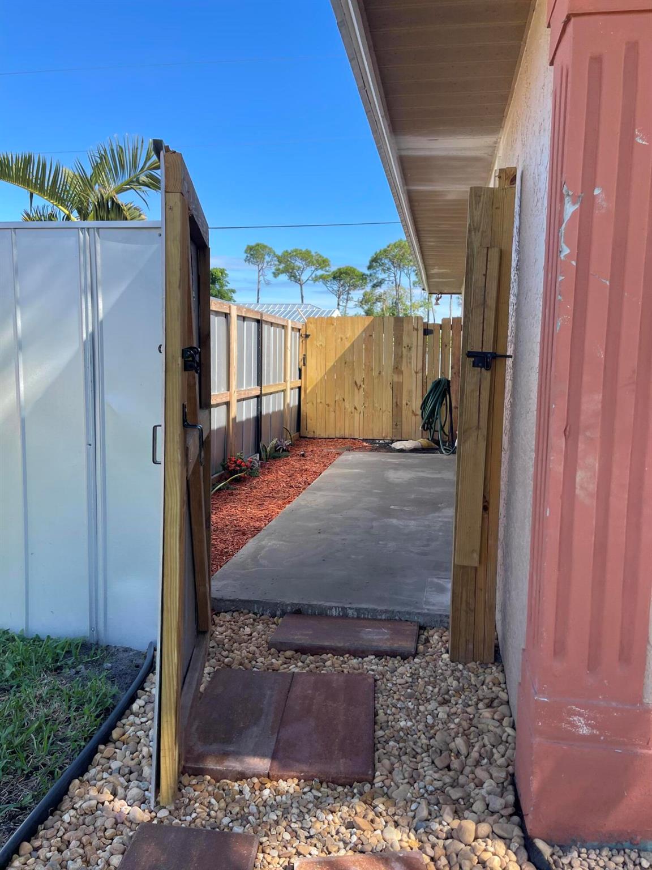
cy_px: 435
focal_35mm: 25
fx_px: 628
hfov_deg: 54.9
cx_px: 326
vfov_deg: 69.4
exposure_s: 1/1309
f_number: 1.6
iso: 32
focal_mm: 5.1
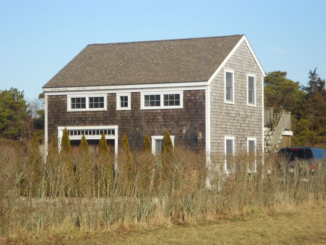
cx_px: 163
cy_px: 122
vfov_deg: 13.1
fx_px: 1064
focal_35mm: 113
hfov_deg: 17.4
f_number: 6
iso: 80
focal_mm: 20.1
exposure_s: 1/250
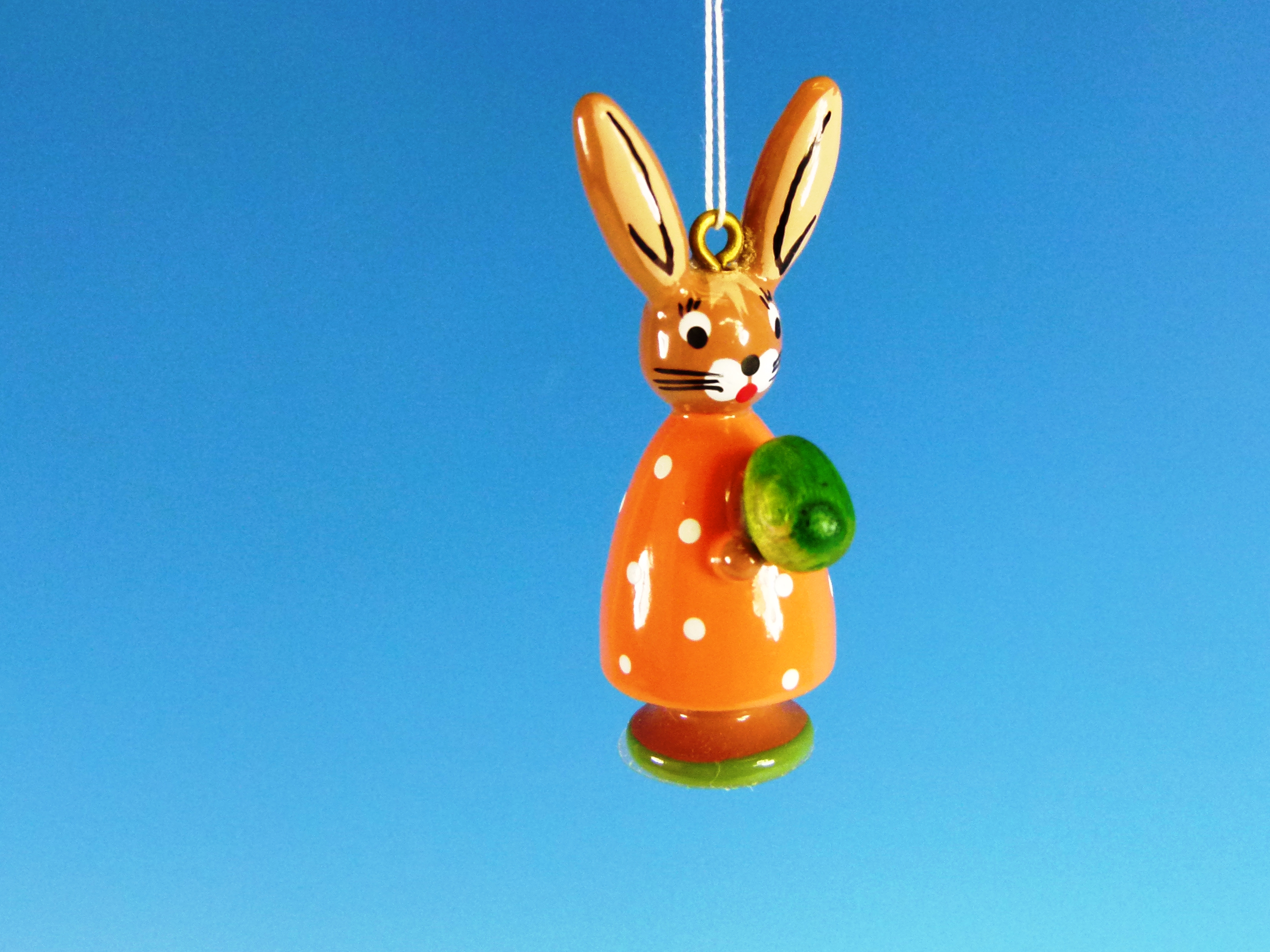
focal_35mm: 45
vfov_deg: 32.1
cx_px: 760
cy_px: 406
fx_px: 1651
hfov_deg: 41.9
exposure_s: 1/400
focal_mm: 6.5
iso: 400
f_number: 3.6
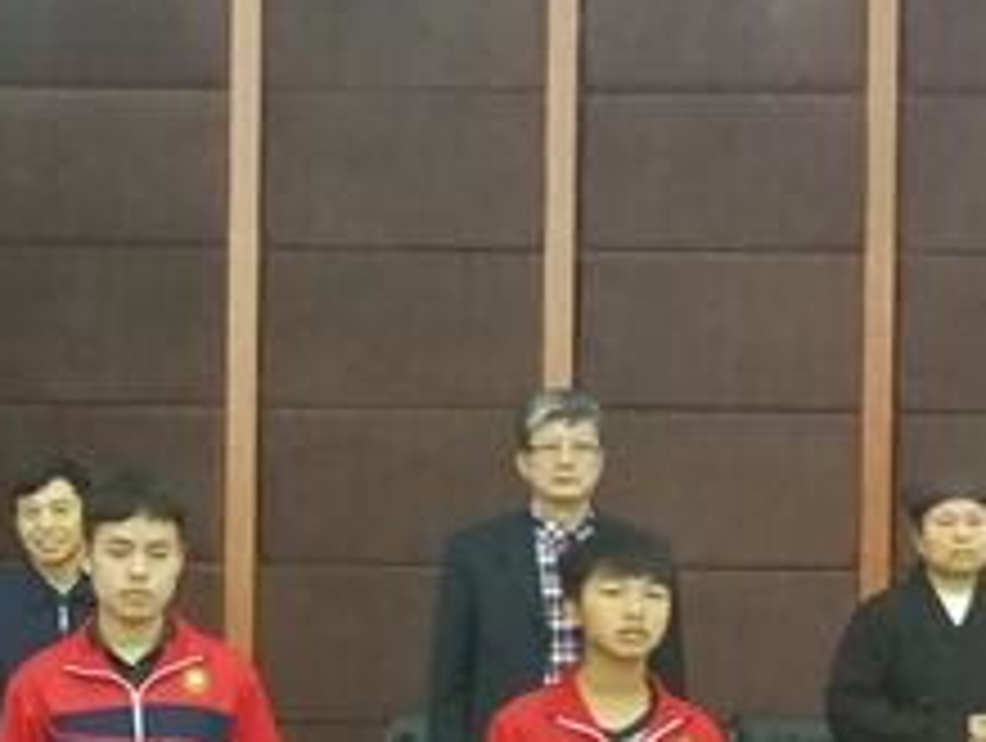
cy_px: 567
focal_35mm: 64
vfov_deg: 22.8
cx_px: 113
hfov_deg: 29.1
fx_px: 1826
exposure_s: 1/25
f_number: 2.2
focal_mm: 3.95
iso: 500
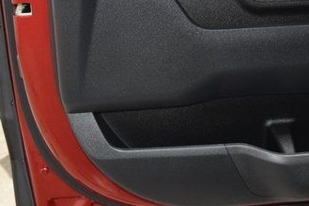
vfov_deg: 18.2
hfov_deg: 27.2
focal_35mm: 73
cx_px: 249
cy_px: 6
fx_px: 626
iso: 3200
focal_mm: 25
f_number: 3.8
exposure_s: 1/80
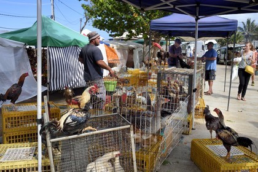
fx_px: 244
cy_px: 86
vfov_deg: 38.9
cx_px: 129
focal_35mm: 34
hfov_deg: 55.8
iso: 200
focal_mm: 34
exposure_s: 1/125
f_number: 16
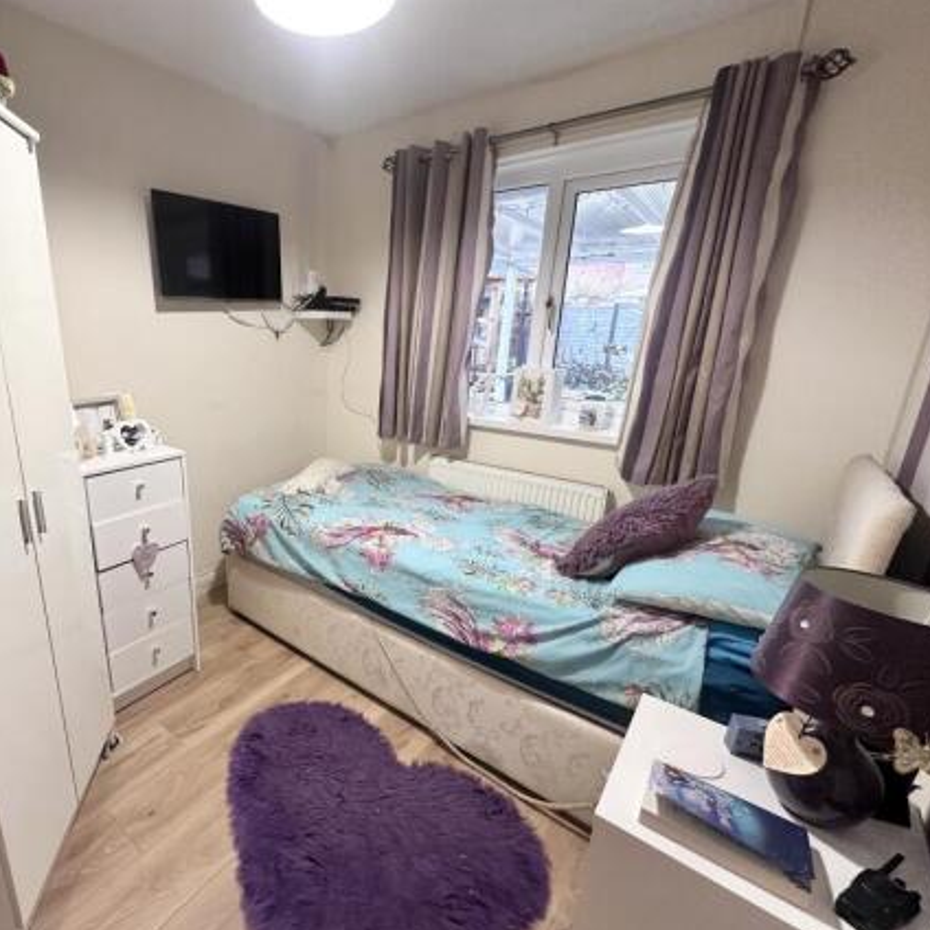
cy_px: 473
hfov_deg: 81.4
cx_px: 317
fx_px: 517
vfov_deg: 84.0
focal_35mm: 17
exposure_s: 1/50
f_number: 2.2
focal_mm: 2.22
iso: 200
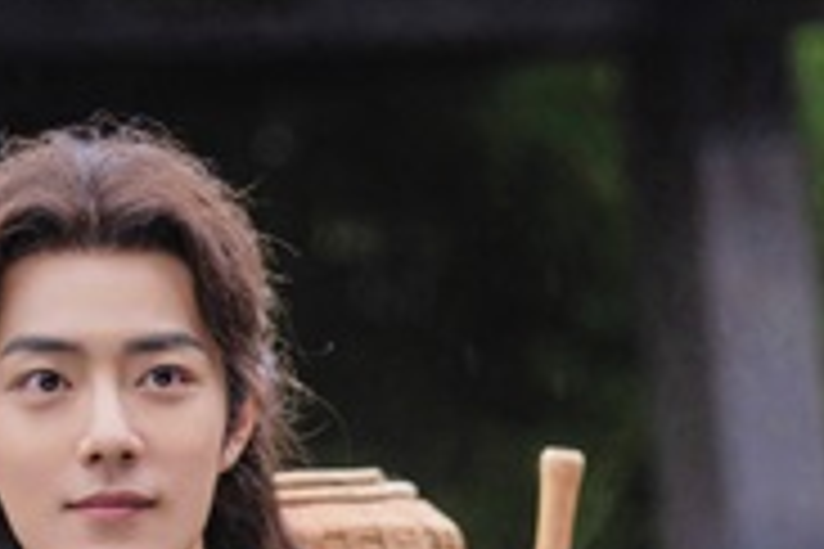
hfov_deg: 6.6
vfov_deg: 4.4
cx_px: 707
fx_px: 7141
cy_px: 868
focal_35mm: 312
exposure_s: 1/160
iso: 250
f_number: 2.8
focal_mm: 95
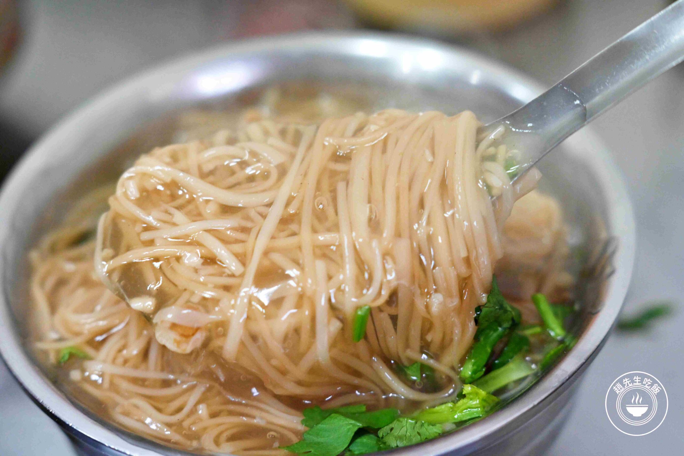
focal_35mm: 75
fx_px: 1425
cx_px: 342
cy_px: 228
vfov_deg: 18.2
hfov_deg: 27.0
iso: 1800
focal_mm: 50
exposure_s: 1/160
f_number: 3.2
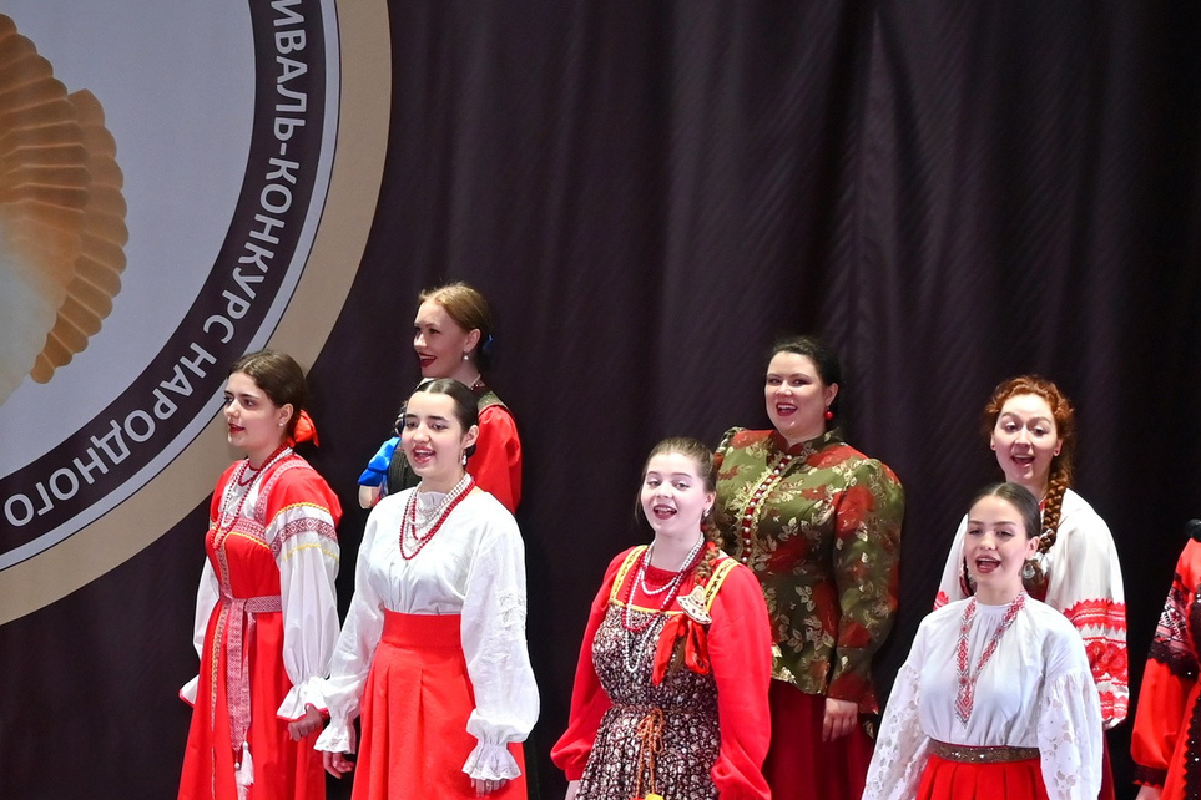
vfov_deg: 4.9
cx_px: -104
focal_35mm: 279
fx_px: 9307
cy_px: 469
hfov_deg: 7.3
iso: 400
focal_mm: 70
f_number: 5.6
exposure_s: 1/125
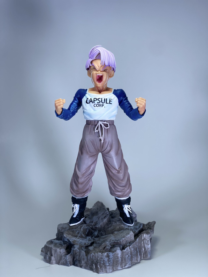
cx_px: 104
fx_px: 417
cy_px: 138
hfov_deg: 28.0
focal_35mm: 52
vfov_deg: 36.8
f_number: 2
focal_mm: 6
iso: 20
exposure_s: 1/340
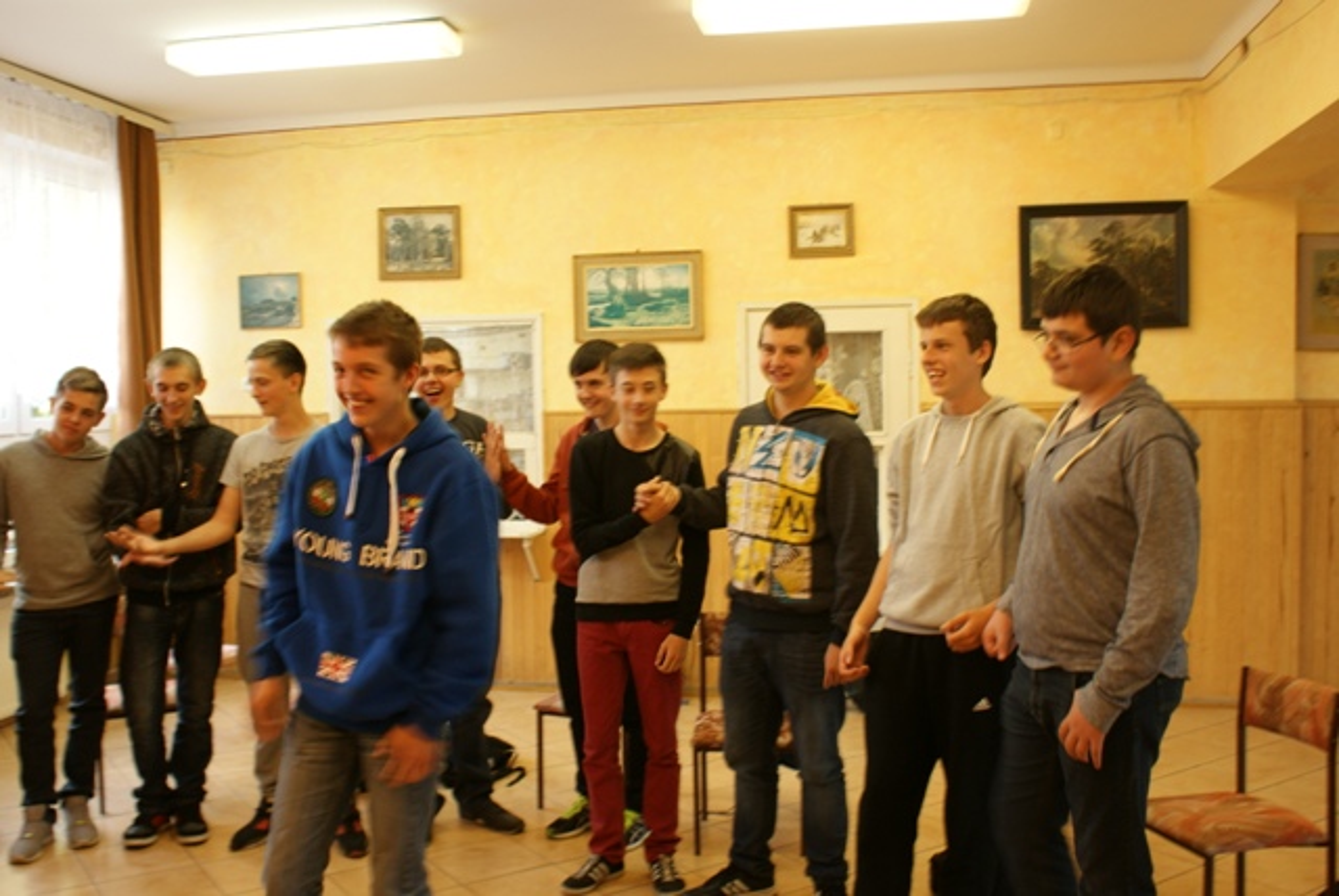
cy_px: 448
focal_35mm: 33
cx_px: 670
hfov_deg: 57.2
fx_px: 1229
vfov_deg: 40.0
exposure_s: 1/13
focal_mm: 22
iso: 200
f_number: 5.6
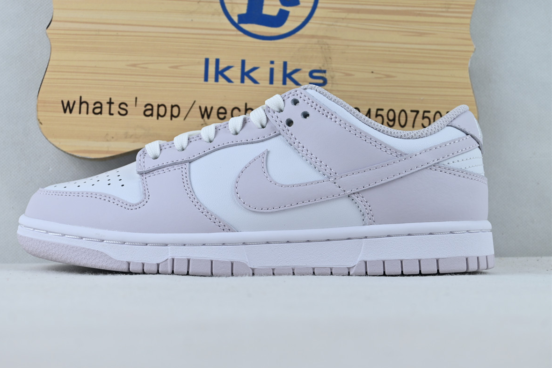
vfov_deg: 22.8
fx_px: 912
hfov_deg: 33.7
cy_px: 183
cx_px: 272
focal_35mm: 60
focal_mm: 39
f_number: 5.6
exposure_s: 1/60
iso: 100
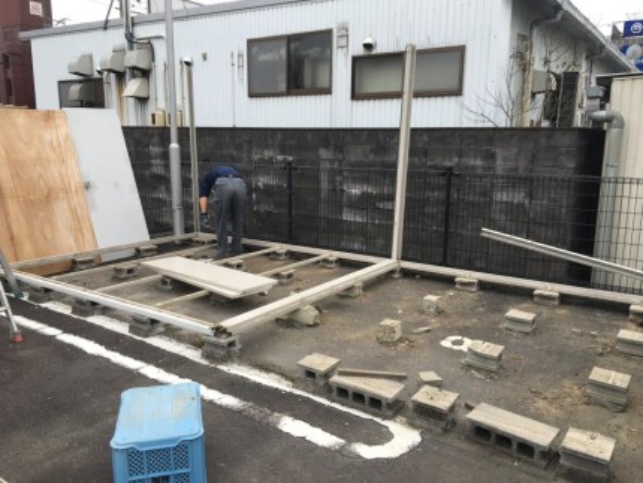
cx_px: 322
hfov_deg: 61.6
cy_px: 242
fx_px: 539
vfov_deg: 48.3
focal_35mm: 29
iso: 25
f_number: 2.2
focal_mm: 4.15
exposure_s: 1/845
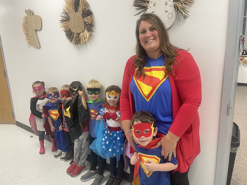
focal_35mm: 26
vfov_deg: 53.1
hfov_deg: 67.3
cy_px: 92
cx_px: 124
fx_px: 186
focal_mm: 4.2
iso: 125
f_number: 1.6
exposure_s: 1/60
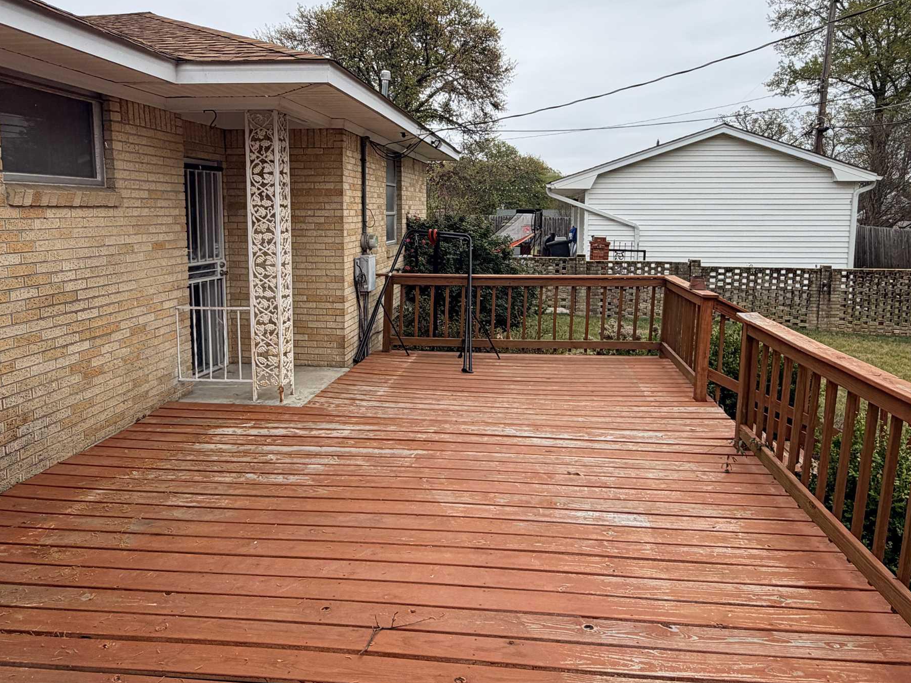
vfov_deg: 56.4
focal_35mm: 24
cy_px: 274
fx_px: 632
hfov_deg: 71.6
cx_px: 470
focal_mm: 2.22
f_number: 2.2
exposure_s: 1/545
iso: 40
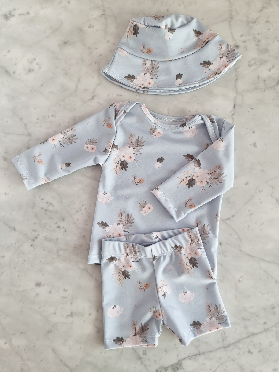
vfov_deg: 71.6
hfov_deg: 56.8
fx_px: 258
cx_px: 140
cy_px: 186
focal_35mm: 24
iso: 200
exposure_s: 1/60.2
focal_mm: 6.7
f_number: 1.8
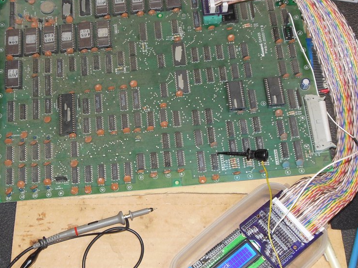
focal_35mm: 46
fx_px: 476
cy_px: 150
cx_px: 131
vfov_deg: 31.5
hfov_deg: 40.9
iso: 200
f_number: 3.5
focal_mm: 6
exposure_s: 1/30
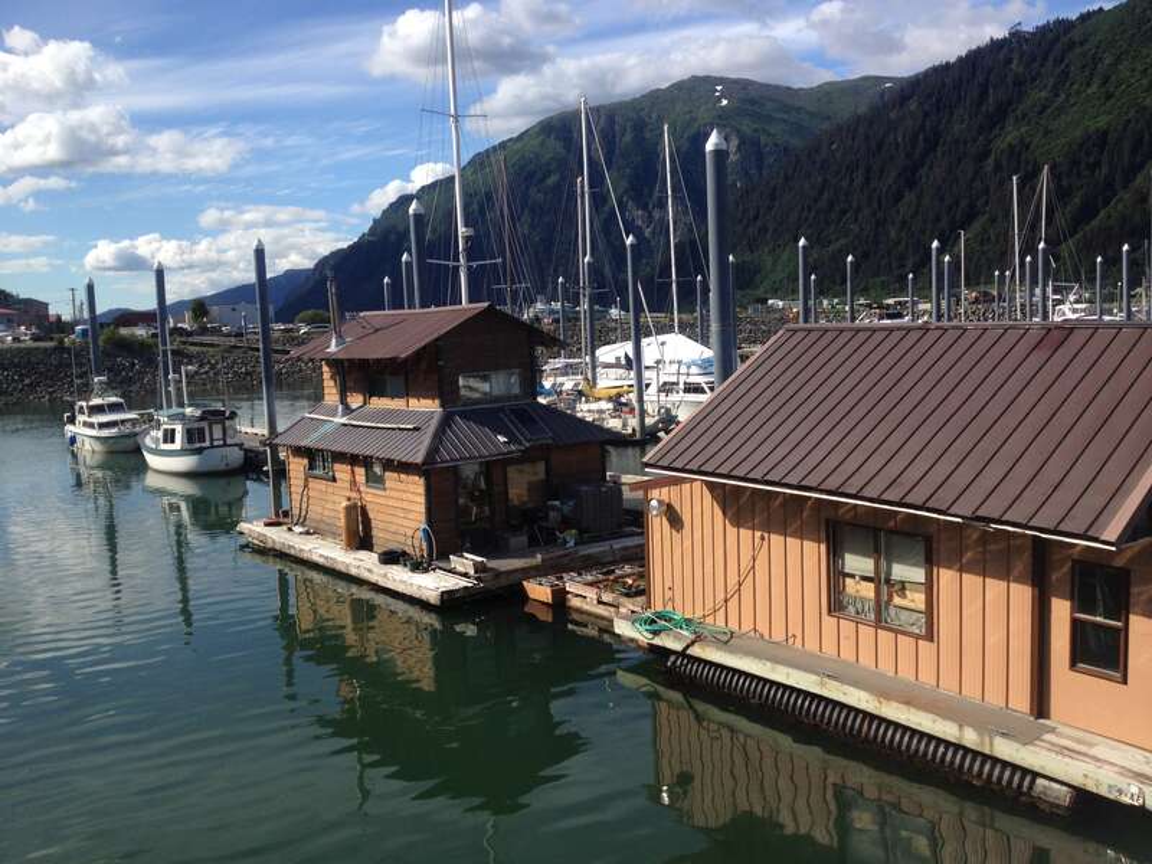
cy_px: 432
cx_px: 576
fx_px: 1165
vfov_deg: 40.7
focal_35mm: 35
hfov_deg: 52.6
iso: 50
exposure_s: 1/2304
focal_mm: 4.28
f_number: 2.4
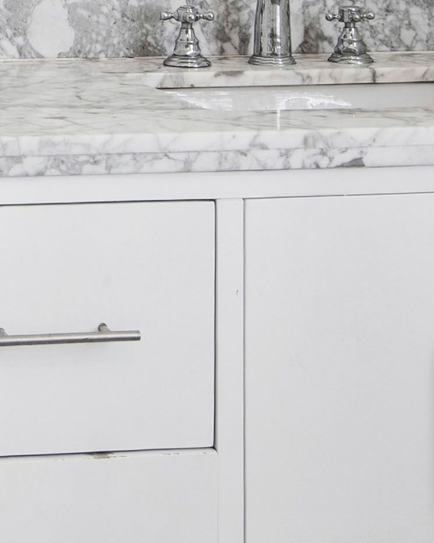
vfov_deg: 17.9
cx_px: -182
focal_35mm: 101
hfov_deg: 14.4
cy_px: -130
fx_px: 1621
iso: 100
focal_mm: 12
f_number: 8
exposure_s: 1/3
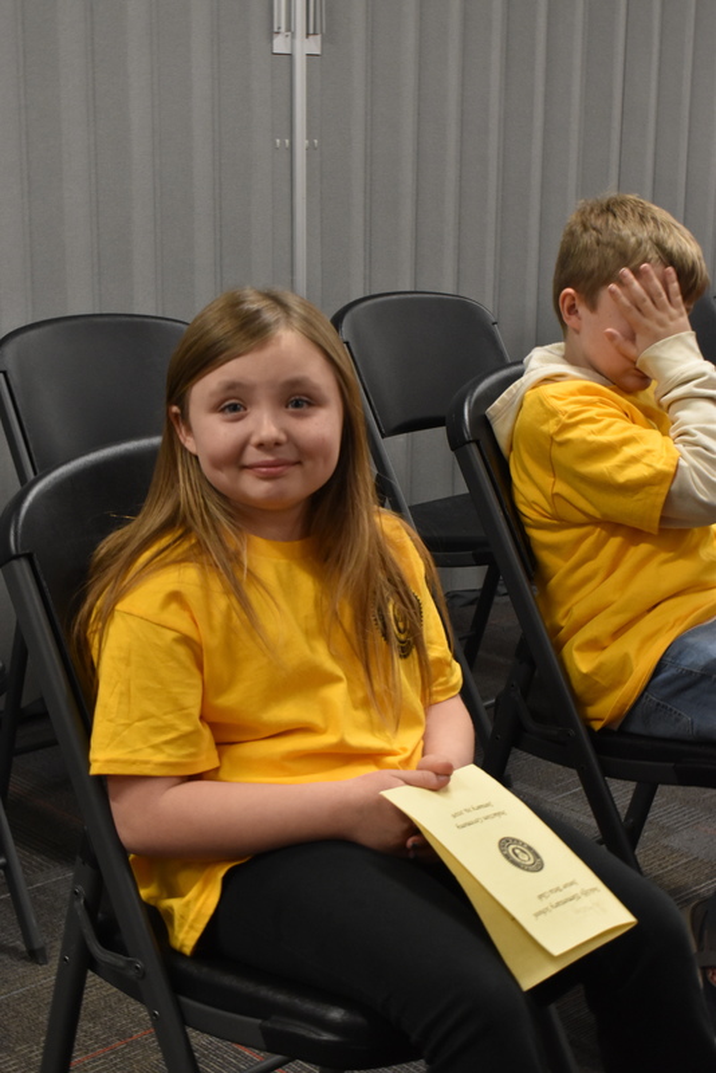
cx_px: 358
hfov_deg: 23.8
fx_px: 1699
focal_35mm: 57
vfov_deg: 35.0
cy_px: 536
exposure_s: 1/60
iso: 2000
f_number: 7.1
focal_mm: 38
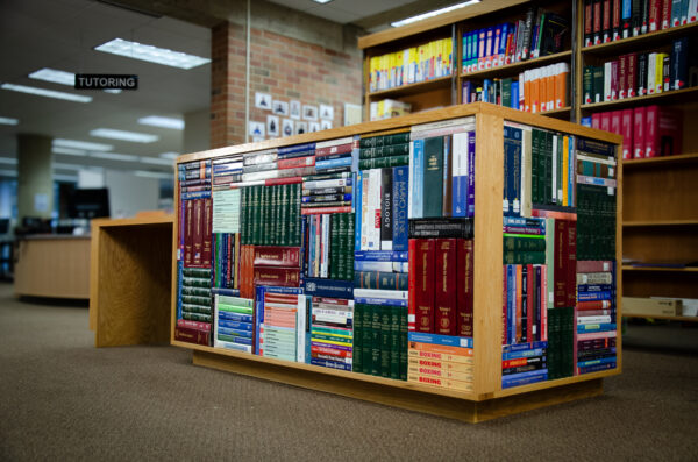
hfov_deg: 49.7
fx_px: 754
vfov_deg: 34.0
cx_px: 349
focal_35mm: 39
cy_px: 231
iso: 800
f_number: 4
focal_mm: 26
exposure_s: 1/60
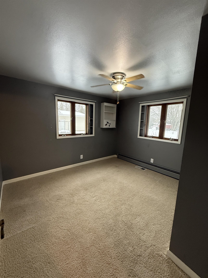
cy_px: 139
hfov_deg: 85.7
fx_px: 112
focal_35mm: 14
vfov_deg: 102.1
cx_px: 104
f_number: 2.2
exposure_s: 1/120
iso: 500
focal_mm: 2.22
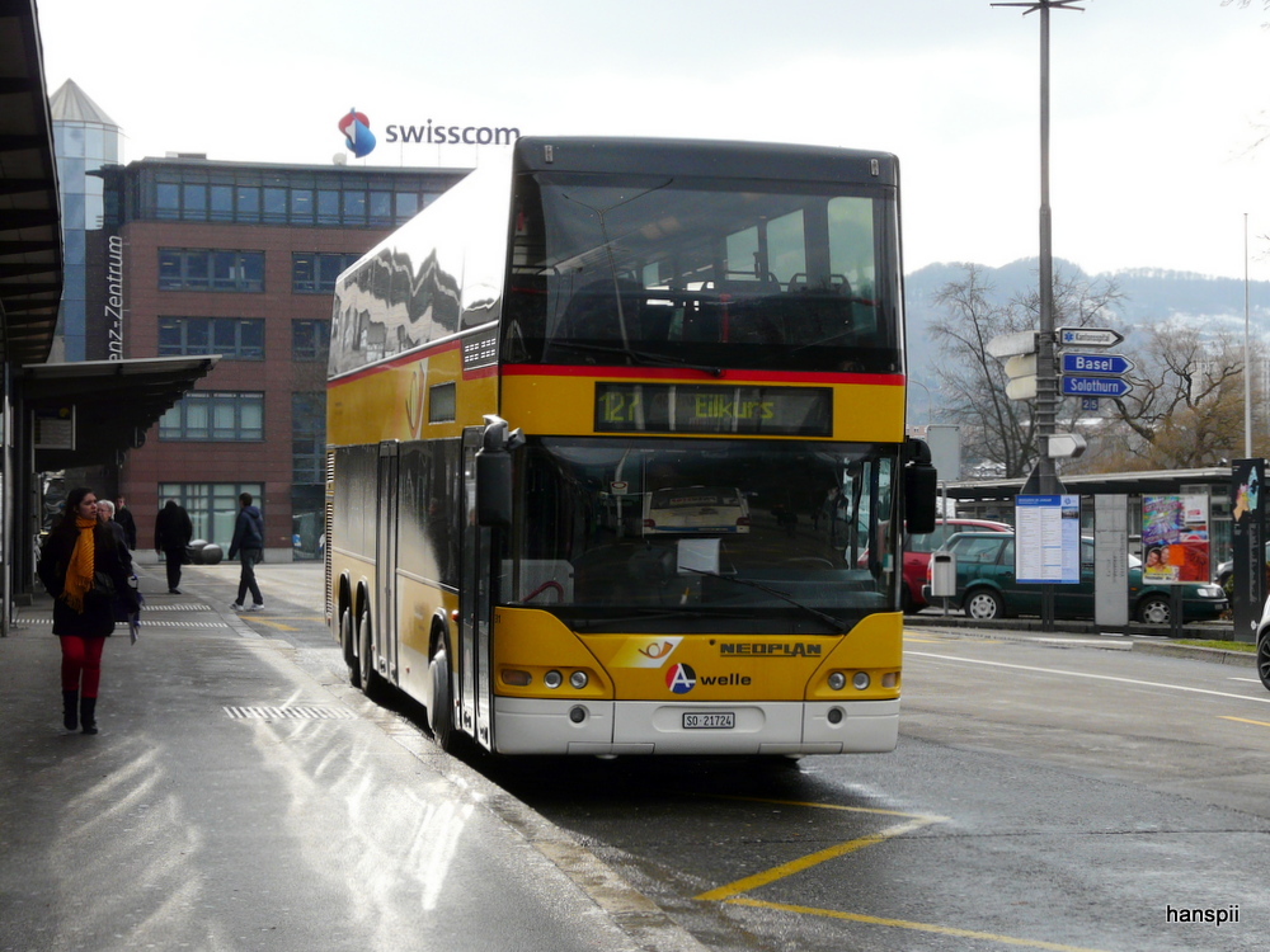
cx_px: 635
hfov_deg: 32.7
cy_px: 476
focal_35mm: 59
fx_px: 2165
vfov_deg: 24.8
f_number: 4.5
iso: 100
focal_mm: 9.8
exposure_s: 1/250
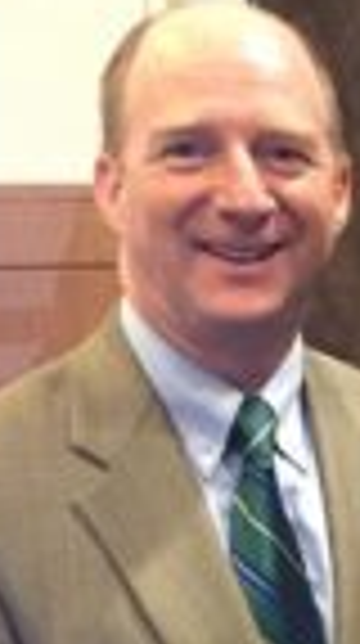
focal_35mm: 118
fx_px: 2011
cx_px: 706
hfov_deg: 9.6
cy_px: 561
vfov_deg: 17.9
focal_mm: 4.15
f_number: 2.2
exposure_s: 1/15
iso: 250
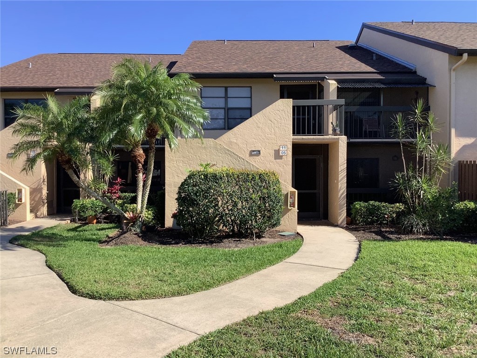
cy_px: 179
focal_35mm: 31
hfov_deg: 58.4
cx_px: 238
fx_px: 427
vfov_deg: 45.4
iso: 25
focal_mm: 3.3
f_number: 2.4
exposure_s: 1/916
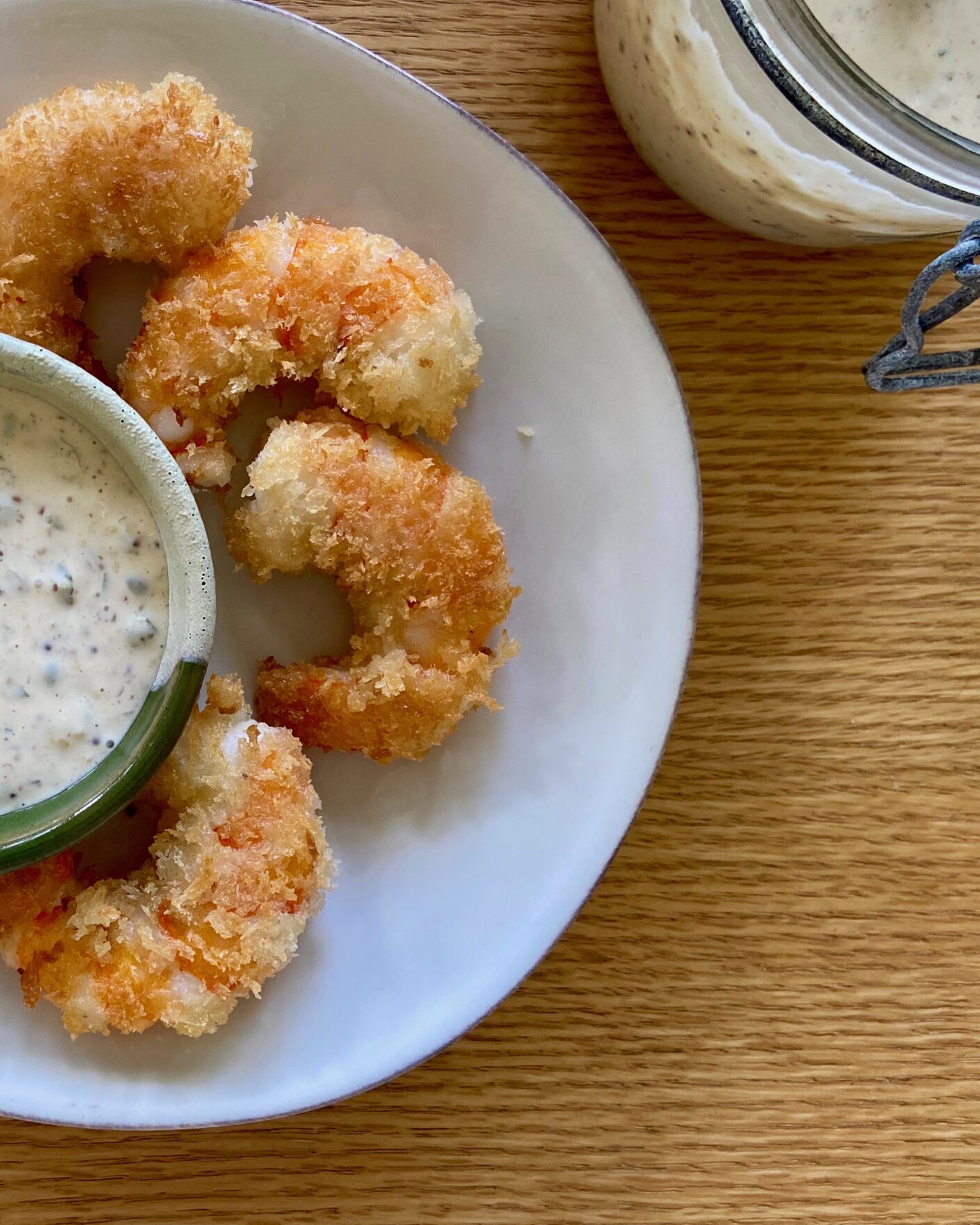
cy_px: 563
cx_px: 211
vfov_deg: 49.0
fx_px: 1341
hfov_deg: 38.8
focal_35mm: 37
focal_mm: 4.25
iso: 125
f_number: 1.8
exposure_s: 1/109
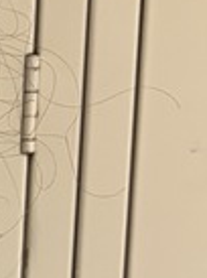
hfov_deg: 6.7
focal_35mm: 195
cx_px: -469
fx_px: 1562
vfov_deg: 10.0
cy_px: 329
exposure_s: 1/60
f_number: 1.6
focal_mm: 5.96
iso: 200
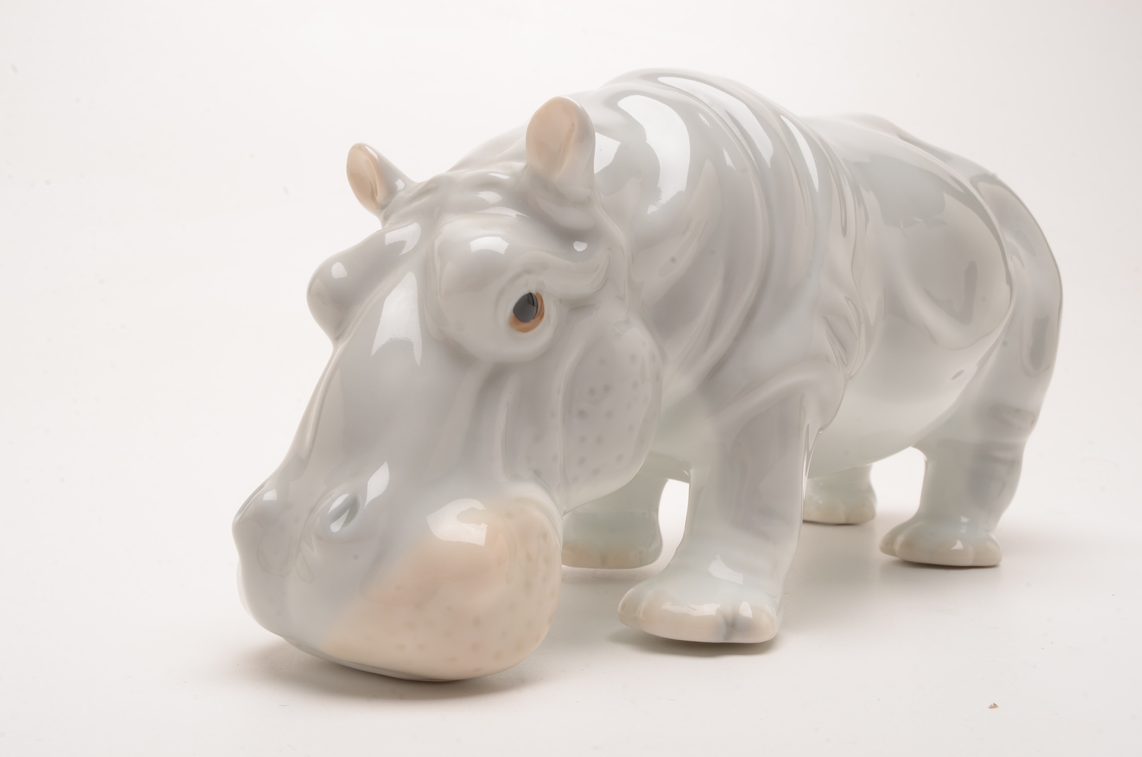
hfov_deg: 48.0
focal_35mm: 40
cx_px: 571
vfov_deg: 32.9
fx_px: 1282
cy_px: 378
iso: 100
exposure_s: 1/160
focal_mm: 27
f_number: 25
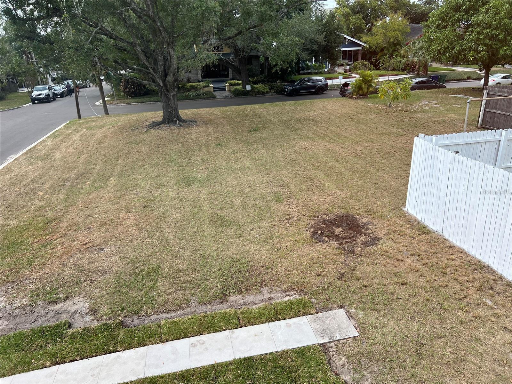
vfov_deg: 53.1
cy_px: 192
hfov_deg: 67.3
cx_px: 256
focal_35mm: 26
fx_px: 385
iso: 50
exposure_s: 1/1252
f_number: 1.5
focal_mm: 5.7
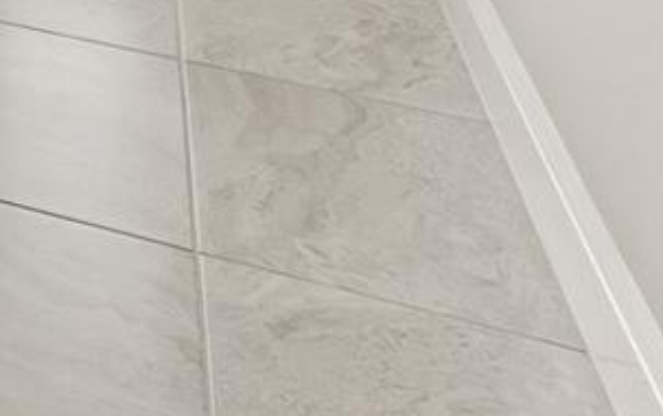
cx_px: -735
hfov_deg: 16.5
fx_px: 1604
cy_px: -738
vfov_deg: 11.0
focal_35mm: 89
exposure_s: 1/40
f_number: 7.1
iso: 1600
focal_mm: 16.5
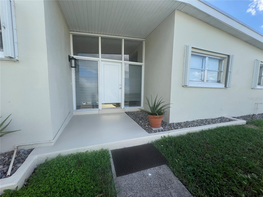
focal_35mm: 13
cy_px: 98
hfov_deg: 106.2
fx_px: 99
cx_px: 132
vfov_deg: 89.9
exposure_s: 1/523
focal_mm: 1.57
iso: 32
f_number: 1.8
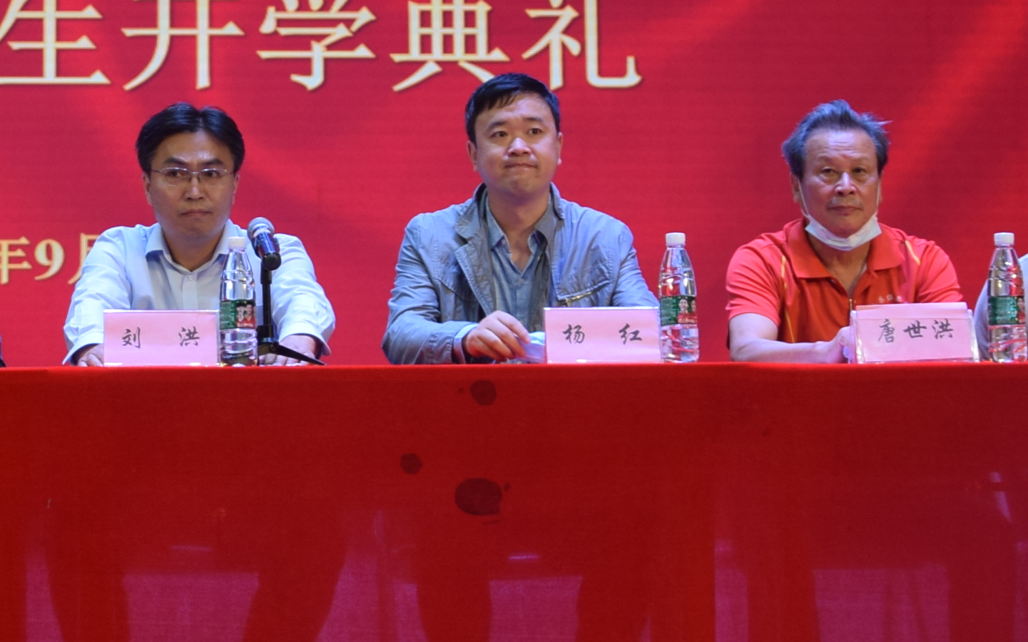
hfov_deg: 19.5
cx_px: 121
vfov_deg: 12.4
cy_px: 77
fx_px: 2941
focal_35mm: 105
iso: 200
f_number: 3.8
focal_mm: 22
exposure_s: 1/50
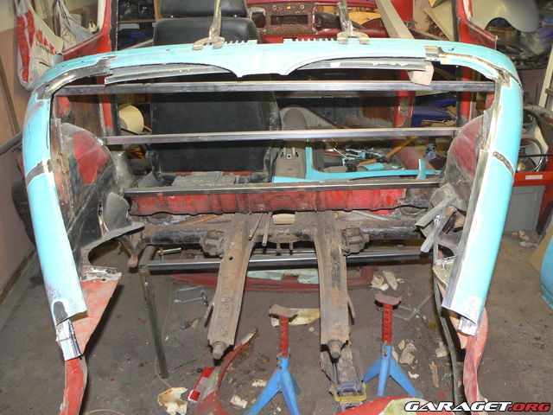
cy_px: 208
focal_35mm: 36
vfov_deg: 39.7
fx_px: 575
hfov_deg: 51.4
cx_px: 276
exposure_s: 1/25
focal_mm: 6
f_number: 2.8
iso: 125
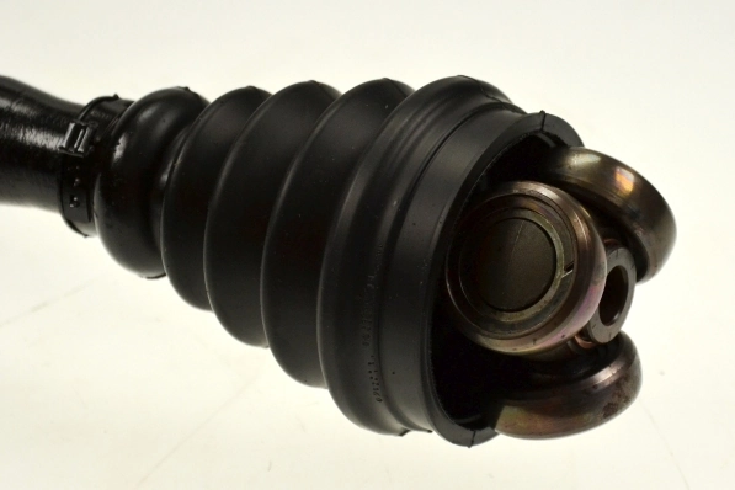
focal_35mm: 120
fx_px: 2450
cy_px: 245
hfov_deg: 17.1
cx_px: 368
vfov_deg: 11.4
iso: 400
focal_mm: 80
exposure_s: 1/640
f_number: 6.3
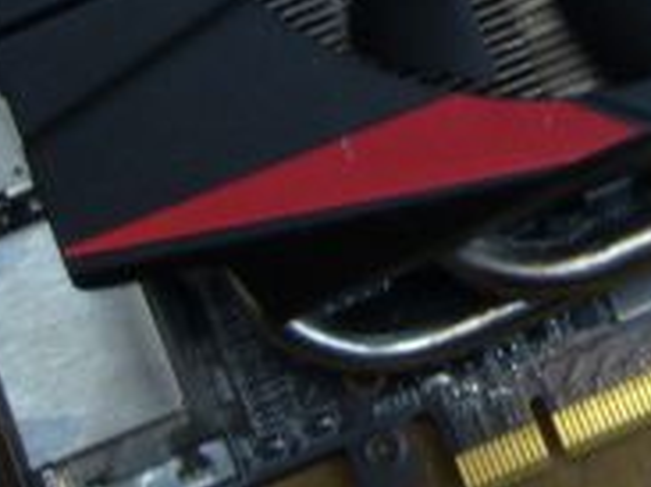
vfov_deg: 9.4
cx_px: 797
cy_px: -263
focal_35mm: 153
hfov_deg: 12.6
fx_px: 2875
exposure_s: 1/25
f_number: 2.8
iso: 80
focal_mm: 5.8
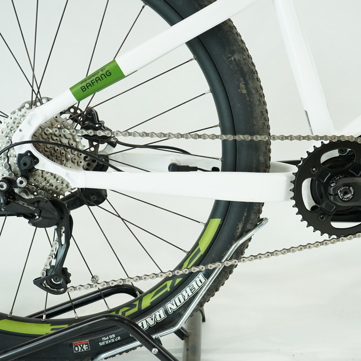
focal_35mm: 55
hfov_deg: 30.9
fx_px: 649
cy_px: 180
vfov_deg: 31.1
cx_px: 235
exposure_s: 1/200
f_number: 5.6
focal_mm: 43
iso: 1600
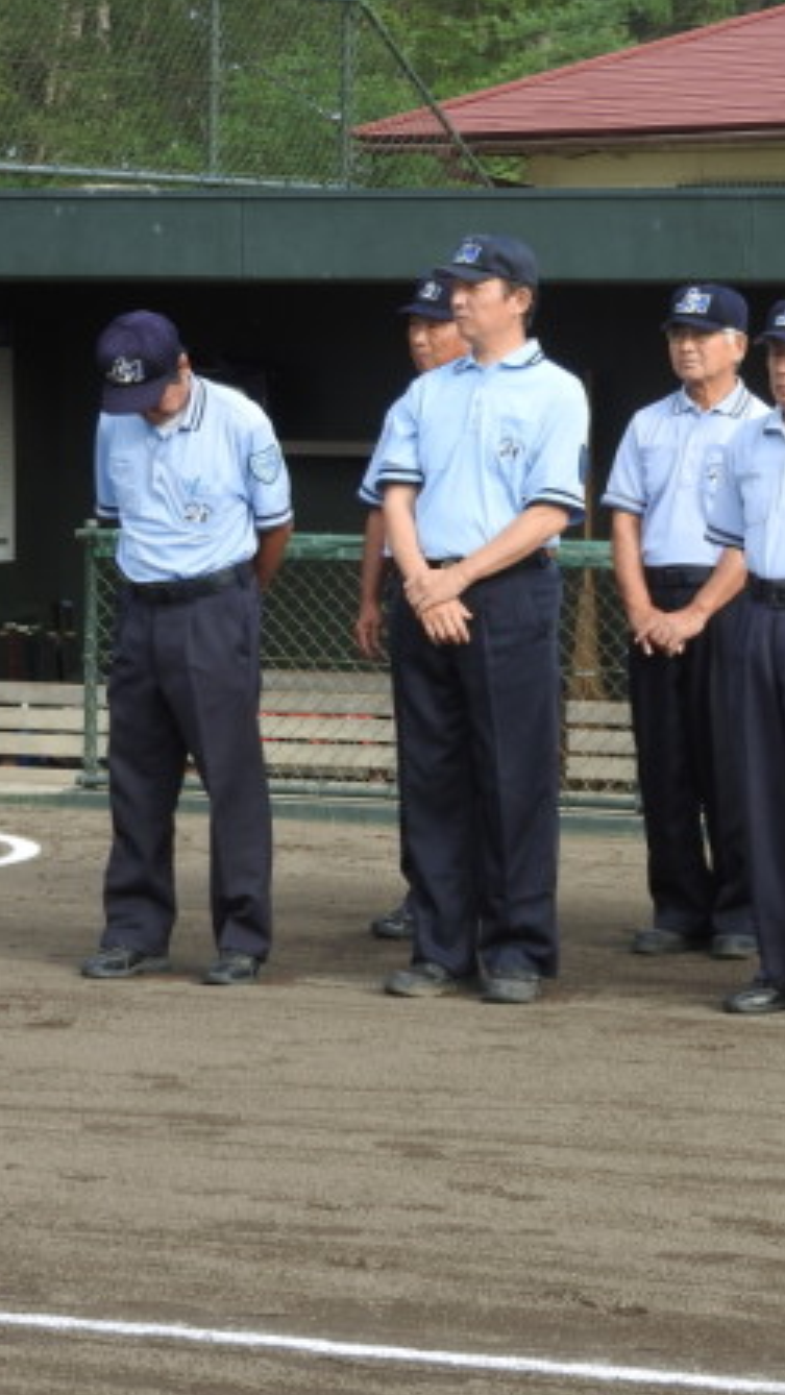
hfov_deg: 7.8
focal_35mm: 154
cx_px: 798
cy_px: 698
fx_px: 5697
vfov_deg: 14.0
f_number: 4.8
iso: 100
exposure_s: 1/250
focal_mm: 18.8
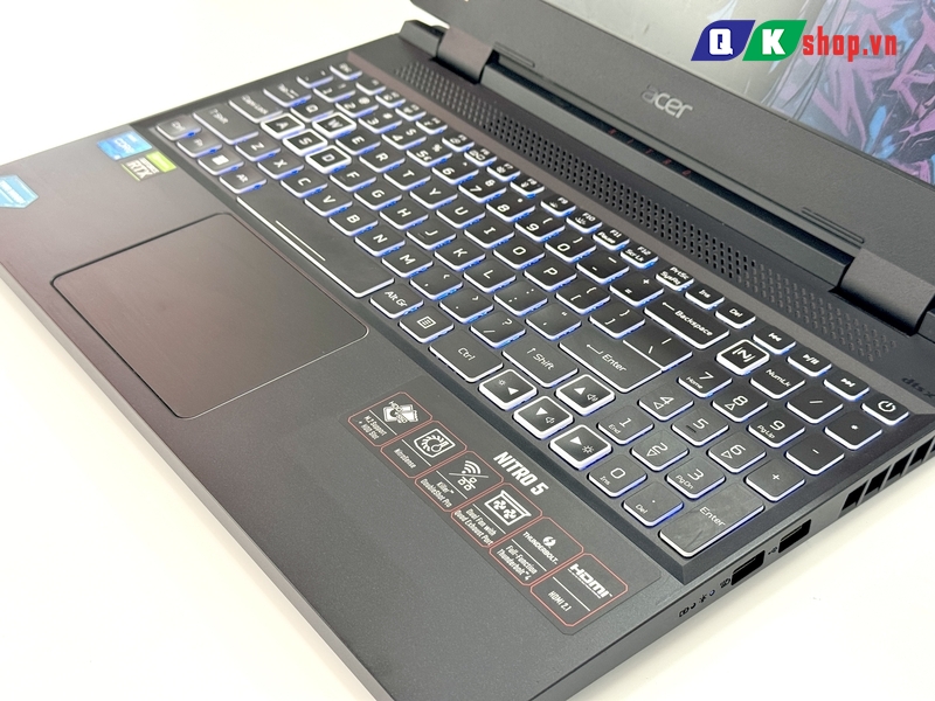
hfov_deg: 39.7
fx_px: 1297
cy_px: 350
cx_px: 468
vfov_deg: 30.3
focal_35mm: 48
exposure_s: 1/79
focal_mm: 6.76
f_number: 1.78
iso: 100
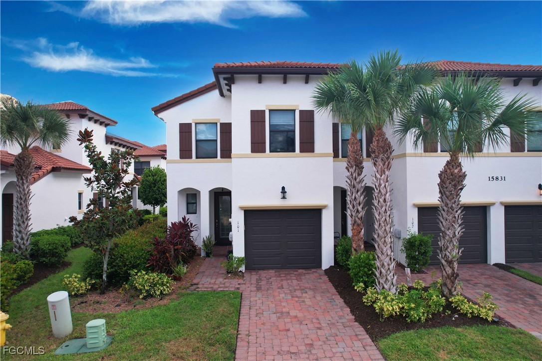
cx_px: 271
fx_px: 331
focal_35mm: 22
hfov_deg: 78.6
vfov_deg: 57.2
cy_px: 180
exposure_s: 1/500
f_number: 2.8
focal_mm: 8.38
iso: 150
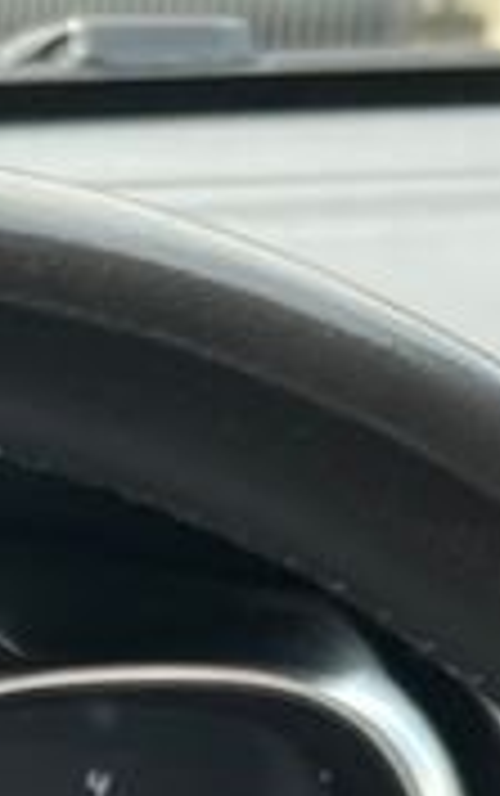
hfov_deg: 7.9
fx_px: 3458
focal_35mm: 159
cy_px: 1561
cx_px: -509
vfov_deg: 11.8
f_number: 1.6
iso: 64
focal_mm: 5.1
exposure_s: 1/153
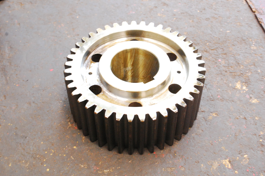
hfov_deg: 41.1
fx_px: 353
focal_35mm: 48
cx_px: 132
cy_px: 88
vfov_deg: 28.0
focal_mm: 32
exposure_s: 1/30
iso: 1600
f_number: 5
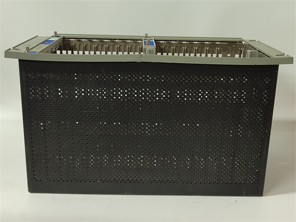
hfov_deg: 41.2
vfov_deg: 31.5
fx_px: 393
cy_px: 111
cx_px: 148
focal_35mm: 46
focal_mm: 5.52
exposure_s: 1/50
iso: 1575
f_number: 1.9
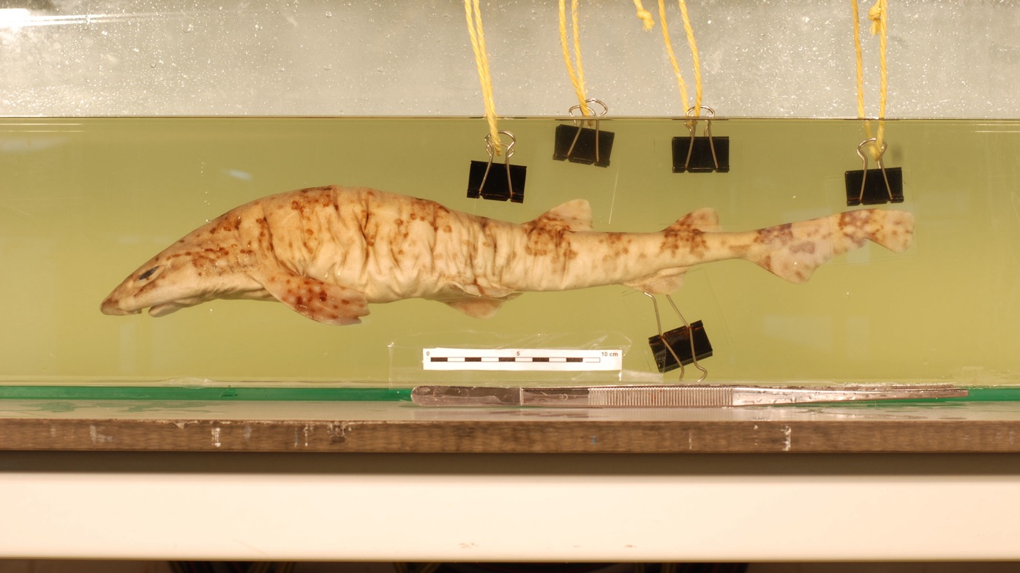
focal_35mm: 79
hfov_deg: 26.9
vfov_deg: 15.3
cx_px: 511
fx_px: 2137
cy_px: 261
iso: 100
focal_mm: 50
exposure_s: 1/2
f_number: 9
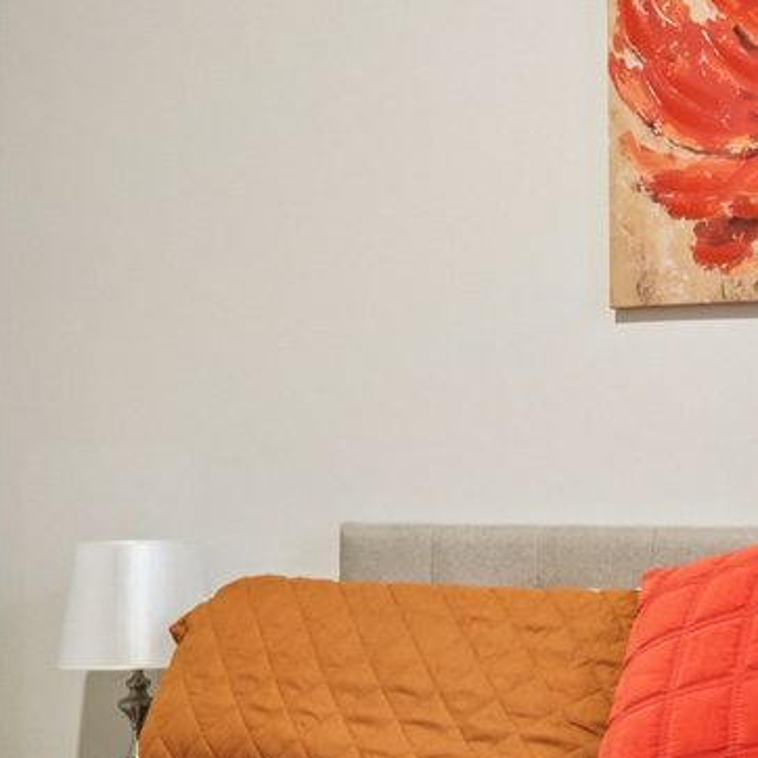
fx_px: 1908
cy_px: 290
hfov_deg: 22.0
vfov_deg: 22.4
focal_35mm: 77
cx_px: 681
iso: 400
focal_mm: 16
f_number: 8
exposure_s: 1/5
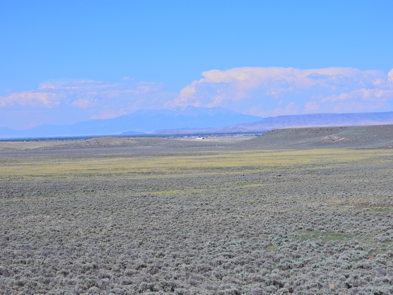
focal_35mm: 95
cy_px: 148
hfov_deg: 20.7
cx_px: 196
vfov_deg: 15.6
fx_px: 1079
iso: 100
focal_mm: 17
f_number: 4.5
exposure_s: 1/1600
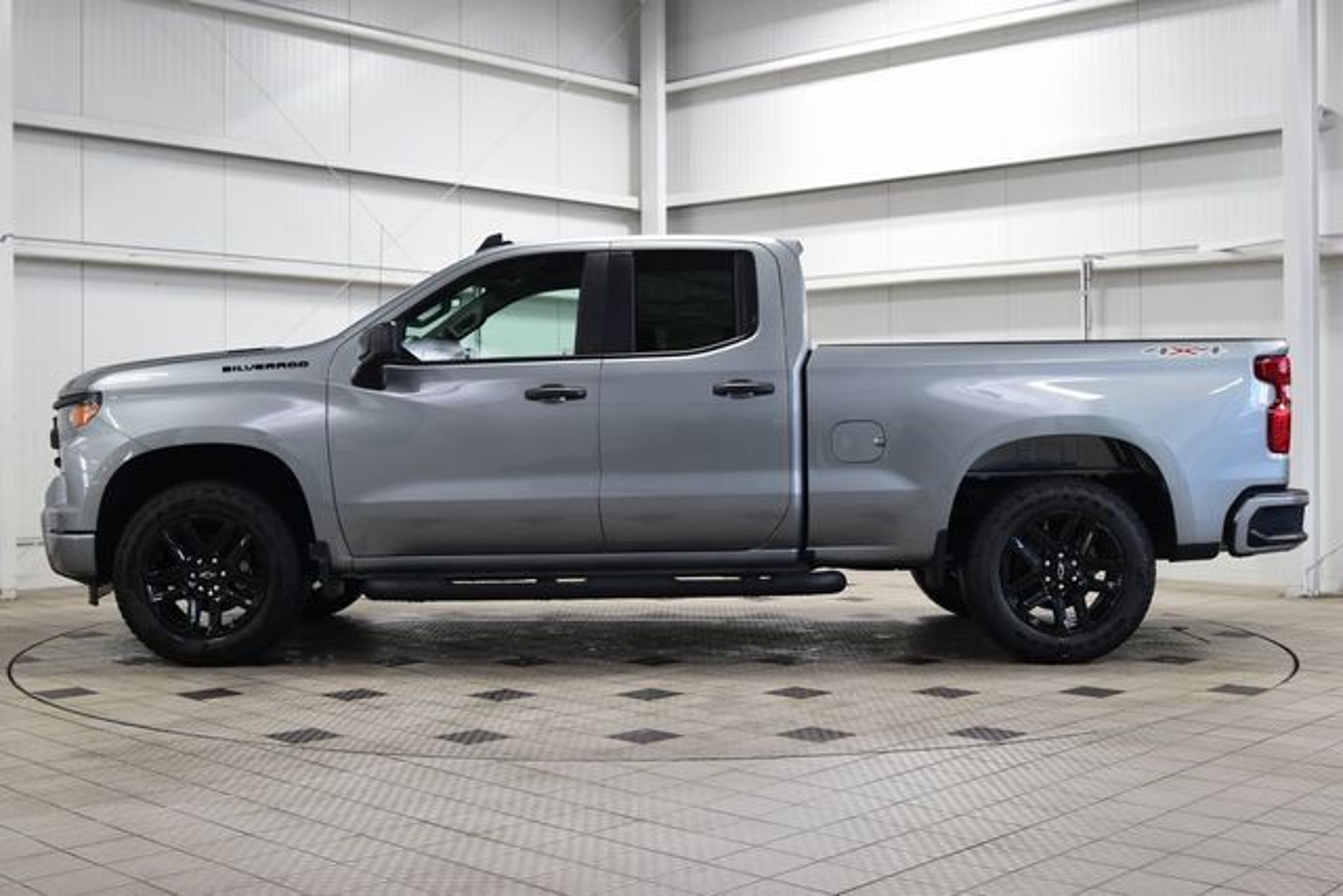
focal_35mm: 44
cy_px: 448
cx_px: 672
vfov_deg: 30.9
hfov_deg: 45.0
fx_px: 1623
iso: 450
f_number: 6.3
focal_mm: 29
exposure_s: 1/15
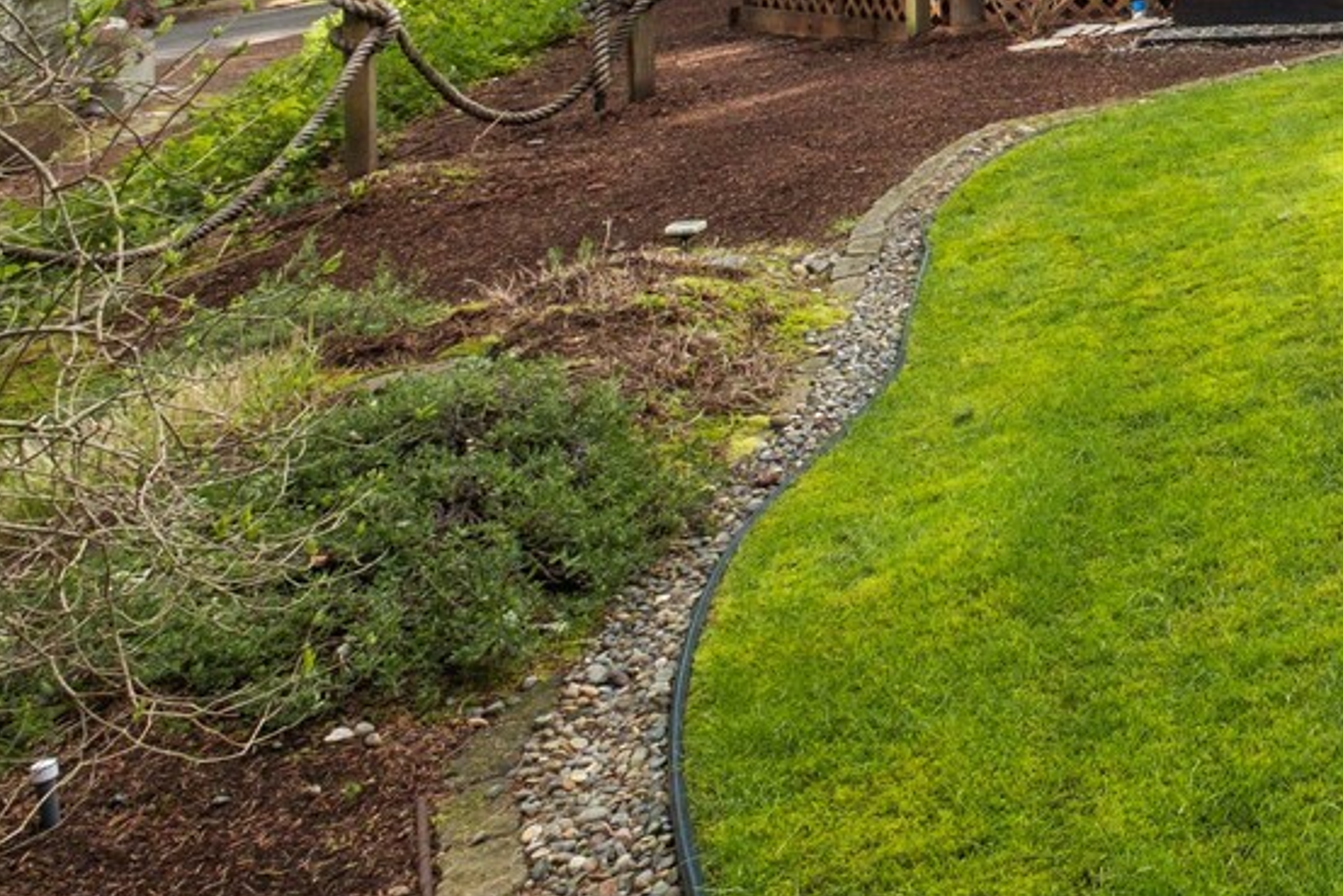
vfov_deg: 25.5
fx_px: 1716
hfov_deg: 30.6
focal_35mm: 46
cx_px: 1854
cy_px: -244
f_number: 8
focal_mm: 10
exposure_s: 1/50
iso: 320
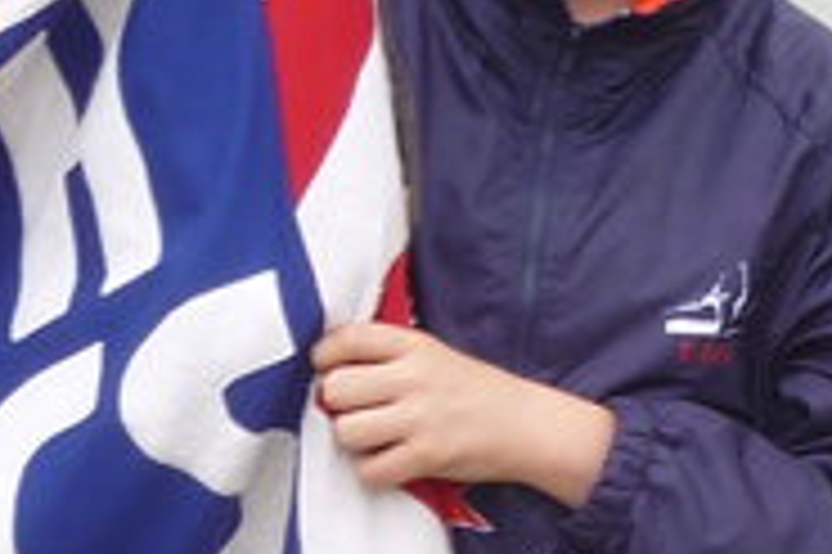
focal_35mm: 186
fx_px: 4295
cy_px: 356
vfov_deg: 7.4
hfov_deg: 10.8
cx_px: 1043
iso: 80
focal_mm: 5.5
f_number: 2.8
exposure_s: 1/160
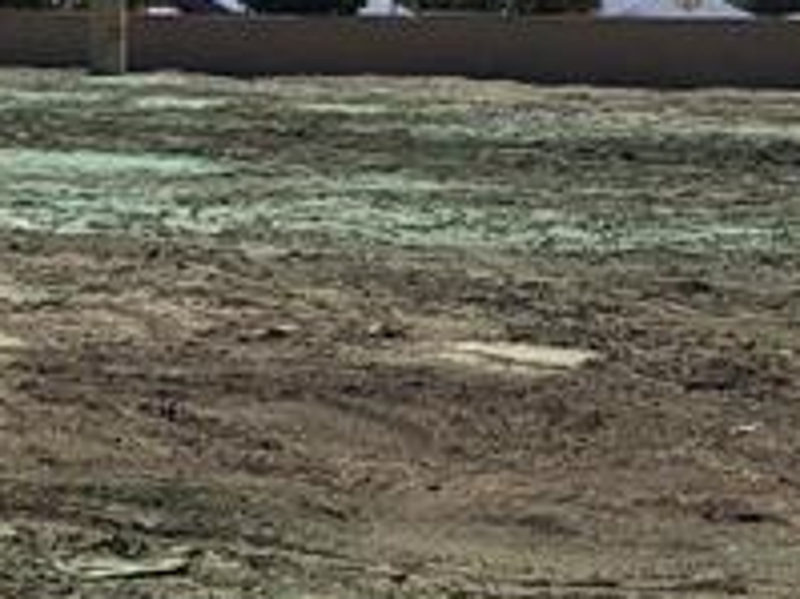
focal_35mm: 211
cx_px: 458
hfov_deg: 9.4
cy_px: 338
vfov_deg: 7.0
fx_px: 4873
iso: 20
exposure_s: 1/3205
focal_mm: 4
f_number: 1.8
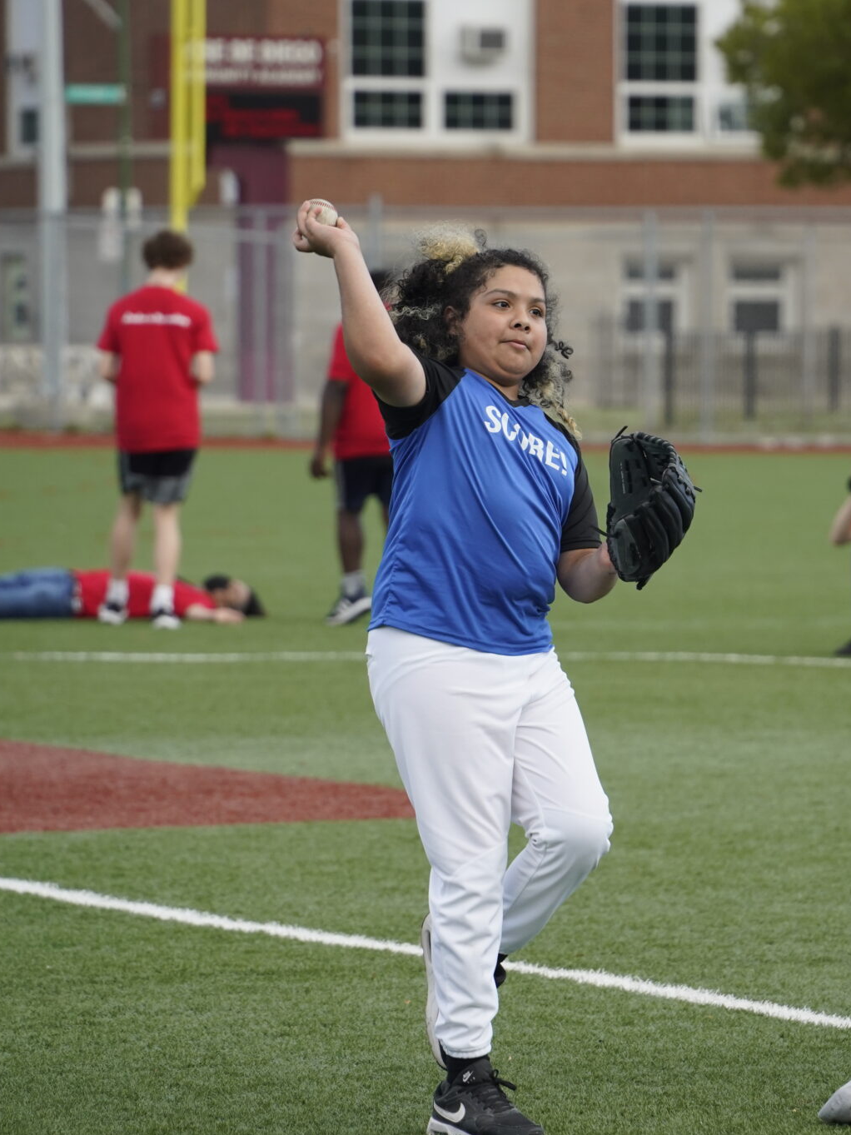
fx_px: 9475
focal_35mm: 289
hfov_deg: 5.1
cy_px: 568
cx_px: 575
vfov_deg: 6.9
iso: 1250
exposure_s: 1/2000
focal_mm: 200
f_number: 5.6
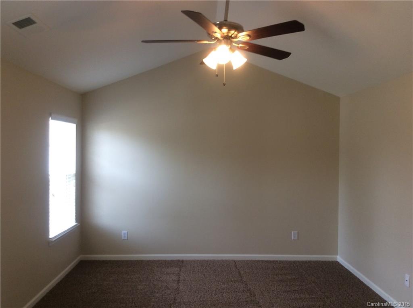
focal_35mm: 32
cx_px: 206
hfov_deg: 56.9
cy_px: 154
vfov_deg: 44.0
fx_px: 381
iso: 40
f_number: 2.4
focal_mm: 3.3
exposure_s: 1/24
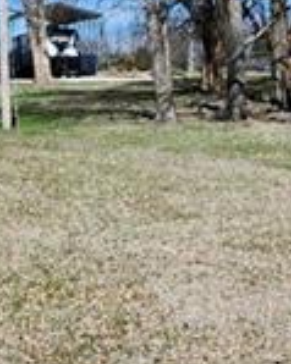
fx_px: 1250
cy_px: 81
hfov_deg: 12.6
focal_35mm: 116
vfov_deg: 16.5
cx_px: -137
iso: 25
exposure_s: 1/1809
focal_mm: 5.54
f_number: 1.8
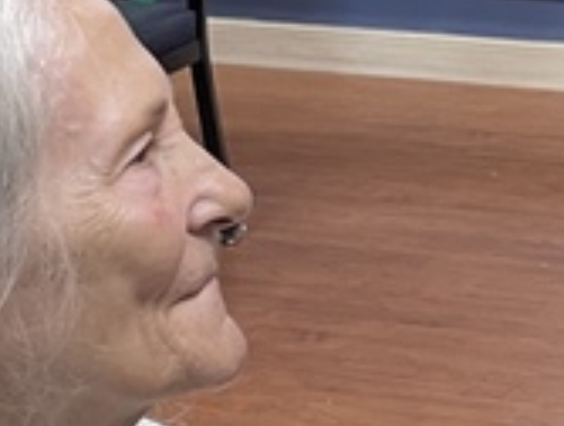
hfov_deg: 12.2
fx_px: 2596
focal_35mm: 159
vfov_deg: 9.2
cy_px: -91
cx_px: 584
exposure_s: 1/60
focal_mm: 4.2
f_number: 1.6
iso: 100
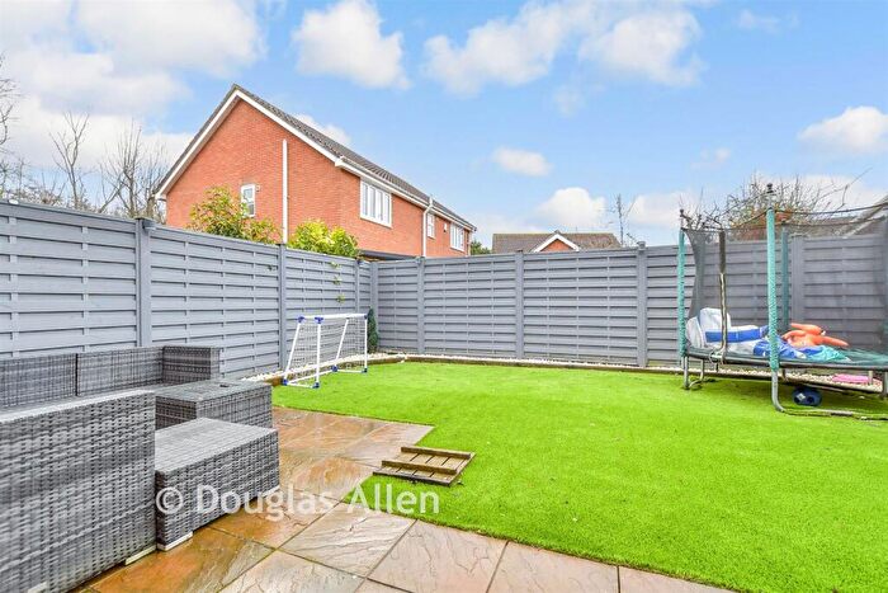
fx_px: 370
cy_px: 296
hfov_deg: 100.4
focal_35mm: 15
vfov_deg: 77.4
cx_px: 444
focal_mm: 10
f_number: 7.1
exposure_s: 1/100
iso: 400
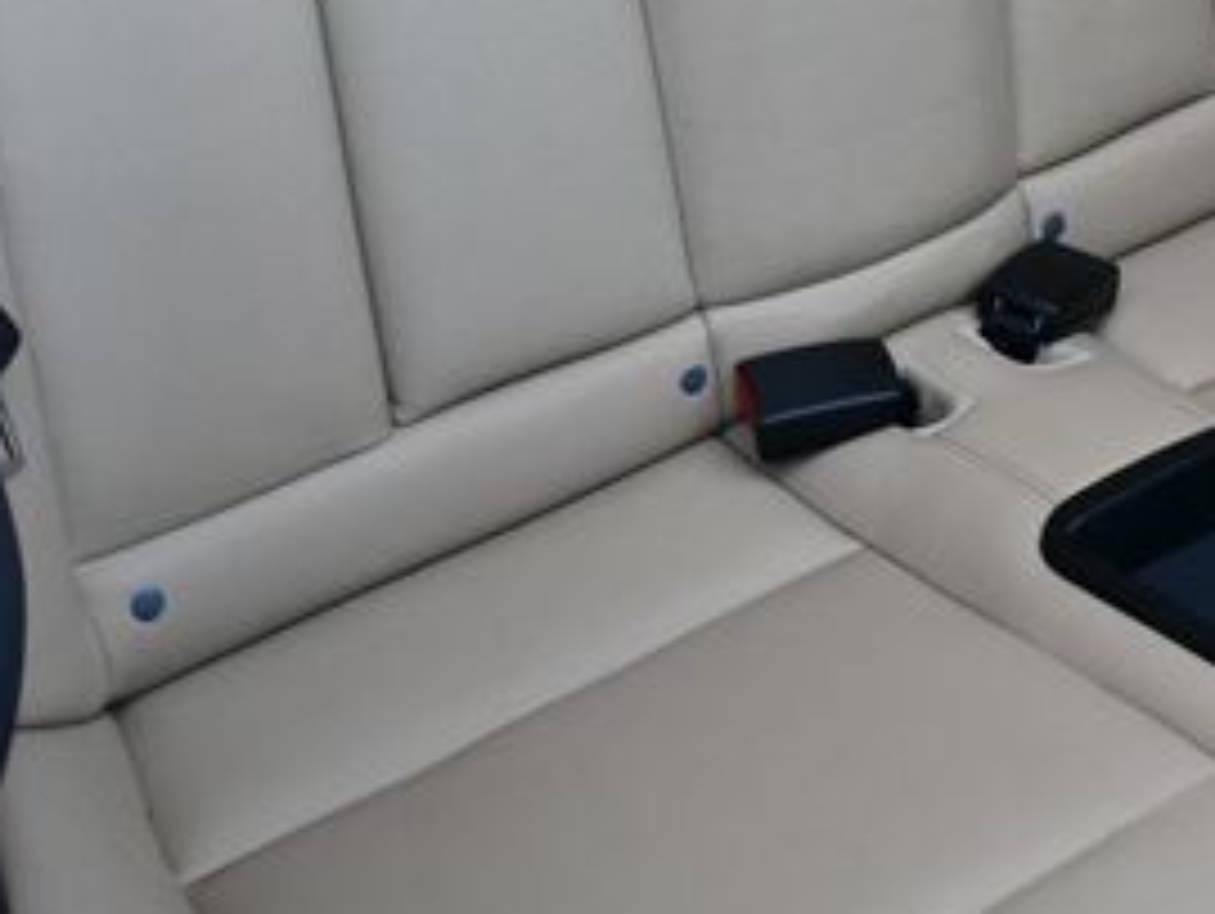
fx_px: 2881
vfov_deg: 17.9
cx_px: 1053
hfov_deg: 23.3
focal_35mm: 82
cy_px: 176
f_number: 5
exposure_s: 1/250
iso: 400
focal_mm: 18
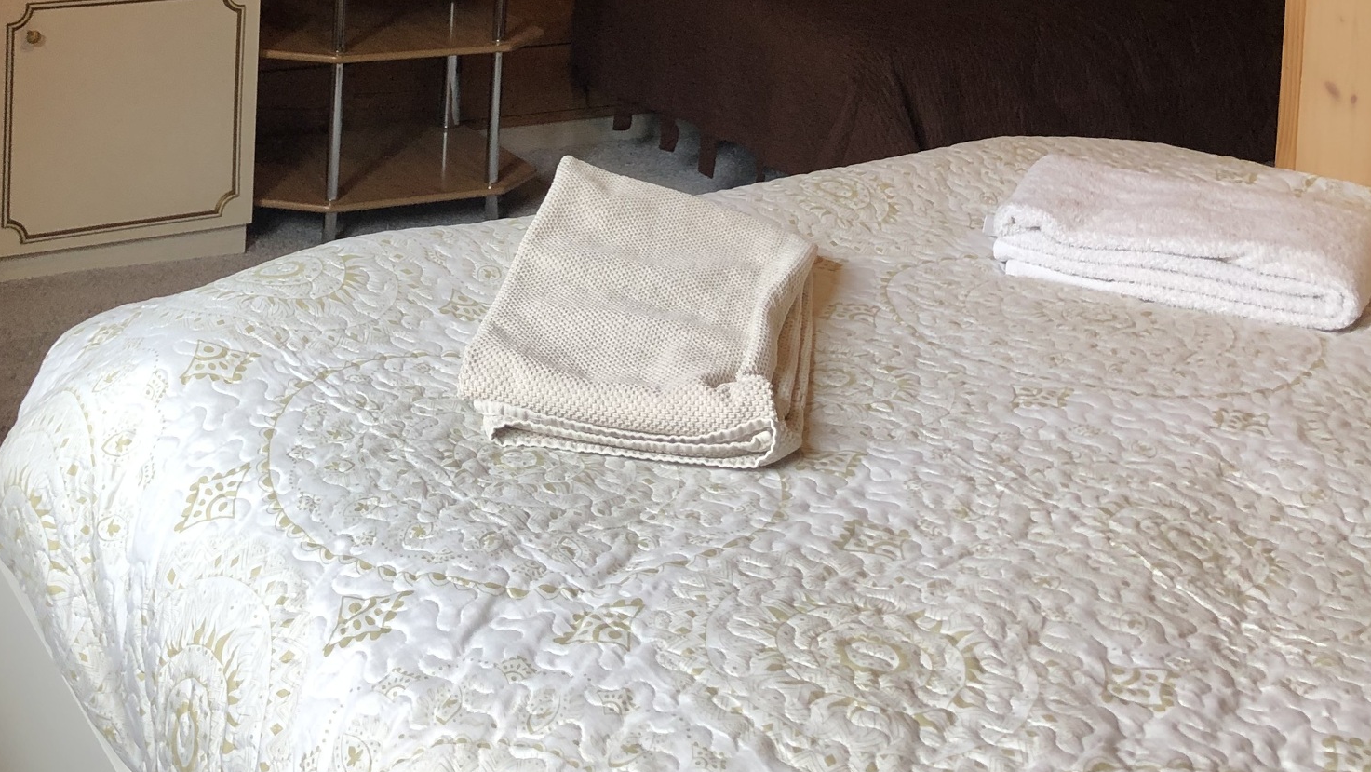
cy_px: -261
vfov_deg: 20.5
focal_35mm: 53
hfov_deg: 38.9
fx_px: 1927
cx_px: 502
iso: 25
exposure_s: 1/50
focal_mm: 3.99
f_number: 1.8
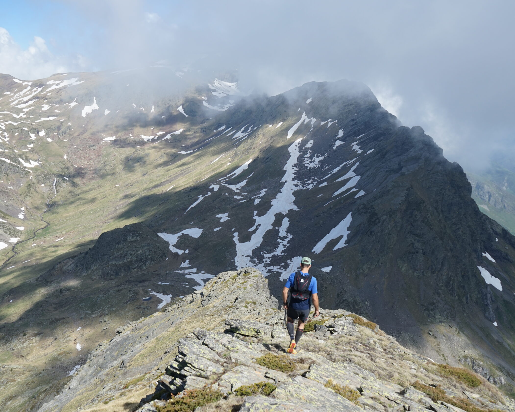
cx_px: 251
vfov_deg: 45.8
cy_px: 208
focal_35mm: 32
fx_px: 488
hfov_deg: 55.7
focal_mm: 28
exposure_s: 1/320
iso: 200
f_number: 9
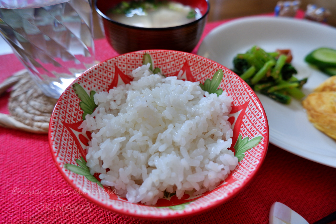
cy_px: 112
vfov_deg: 55.1
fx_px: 215
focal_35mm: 23
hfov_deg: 76.1
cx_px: 168
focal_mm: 15.2
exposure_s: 1/25
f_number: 3.5
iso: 500
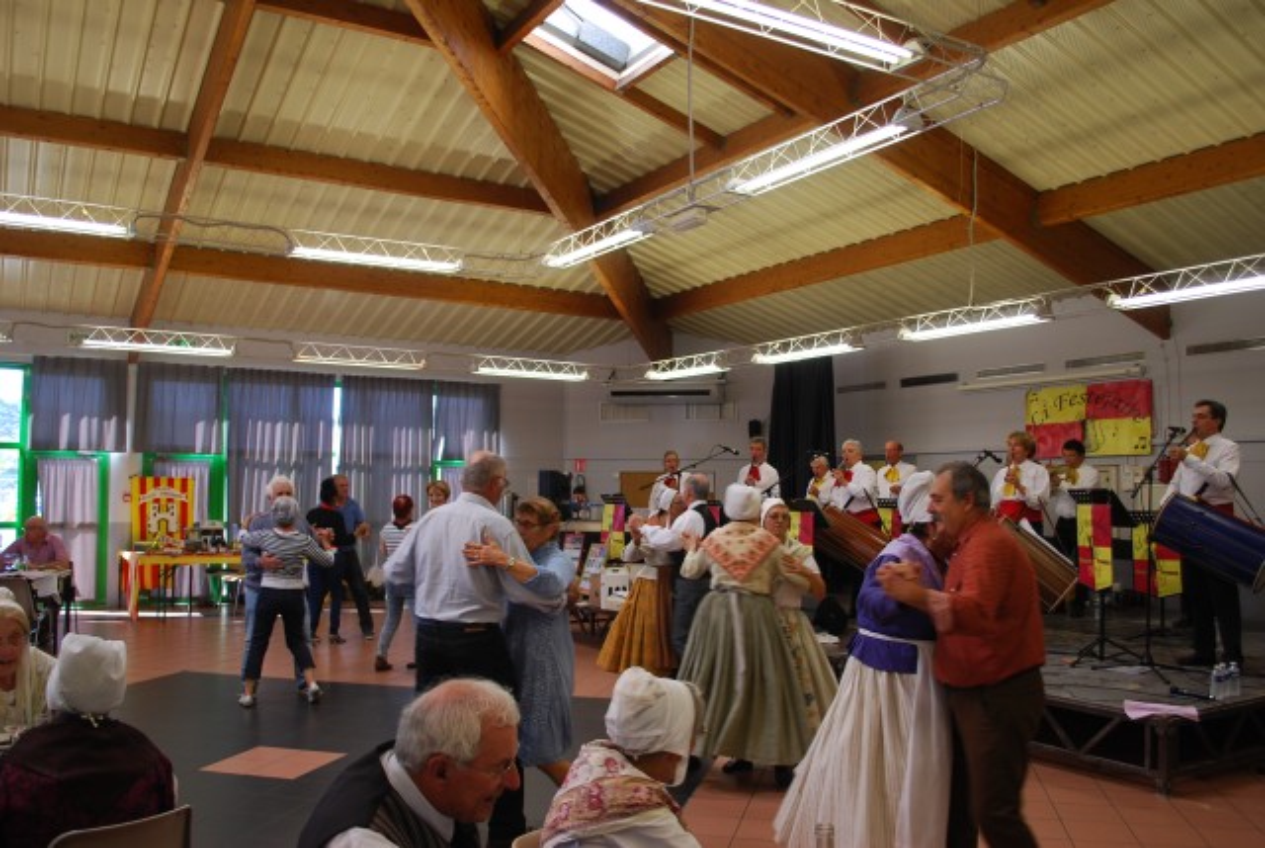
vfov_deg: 43.8
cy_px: 424
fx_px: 1056
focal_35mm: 30
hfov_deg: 61.8
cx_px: 632
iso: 200
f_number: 3.8
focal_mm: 20
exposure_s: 1/60
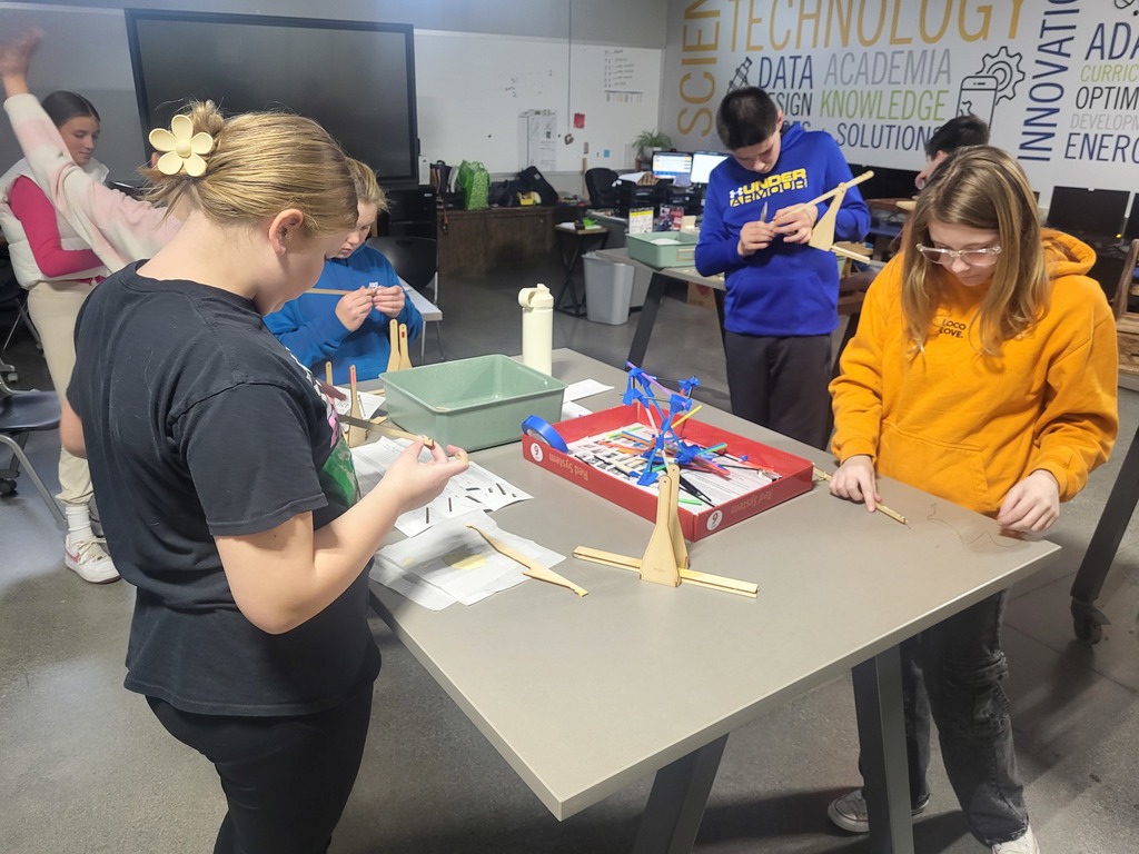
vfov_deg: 53.1
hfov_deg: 67.3
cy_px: 427
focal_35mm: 26
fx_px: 856
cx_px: 570
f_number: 1.8
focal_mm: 5.4
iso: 320
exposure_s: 1/40
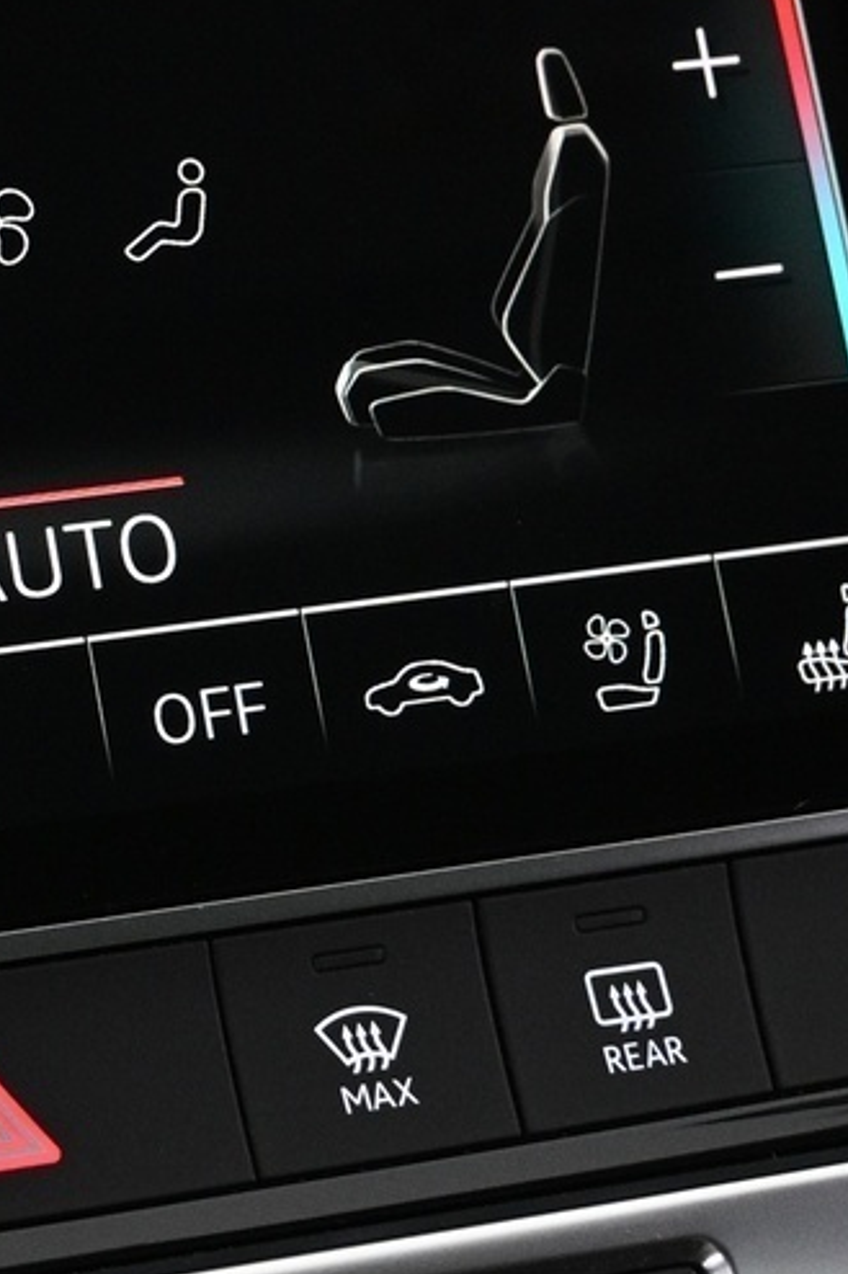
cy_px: 575
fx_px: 4259
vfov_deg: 17.0
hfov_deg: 11.2
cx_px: -131
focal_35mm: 120
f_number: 4.2
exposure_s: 1/40
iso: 1600
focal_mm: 24.5
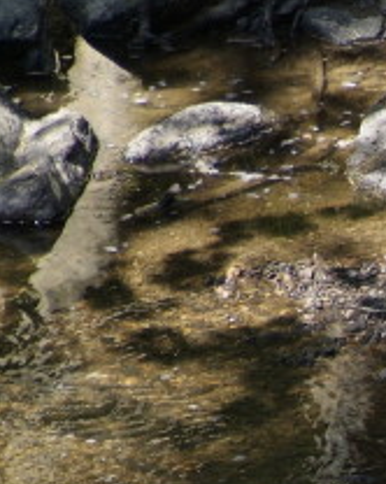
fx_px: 8166
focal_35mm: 571
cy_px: 429
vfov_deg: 3.4
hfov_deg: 2.7
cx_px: 851
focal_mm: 105
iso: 800
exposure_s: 1/350
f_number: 4.8
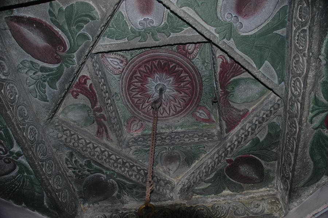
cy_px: 109
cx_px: 164
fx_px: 246
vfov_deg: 47.8
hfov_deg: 67.4
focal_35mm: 27
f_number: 3.5
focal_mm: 18
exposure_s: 1/60
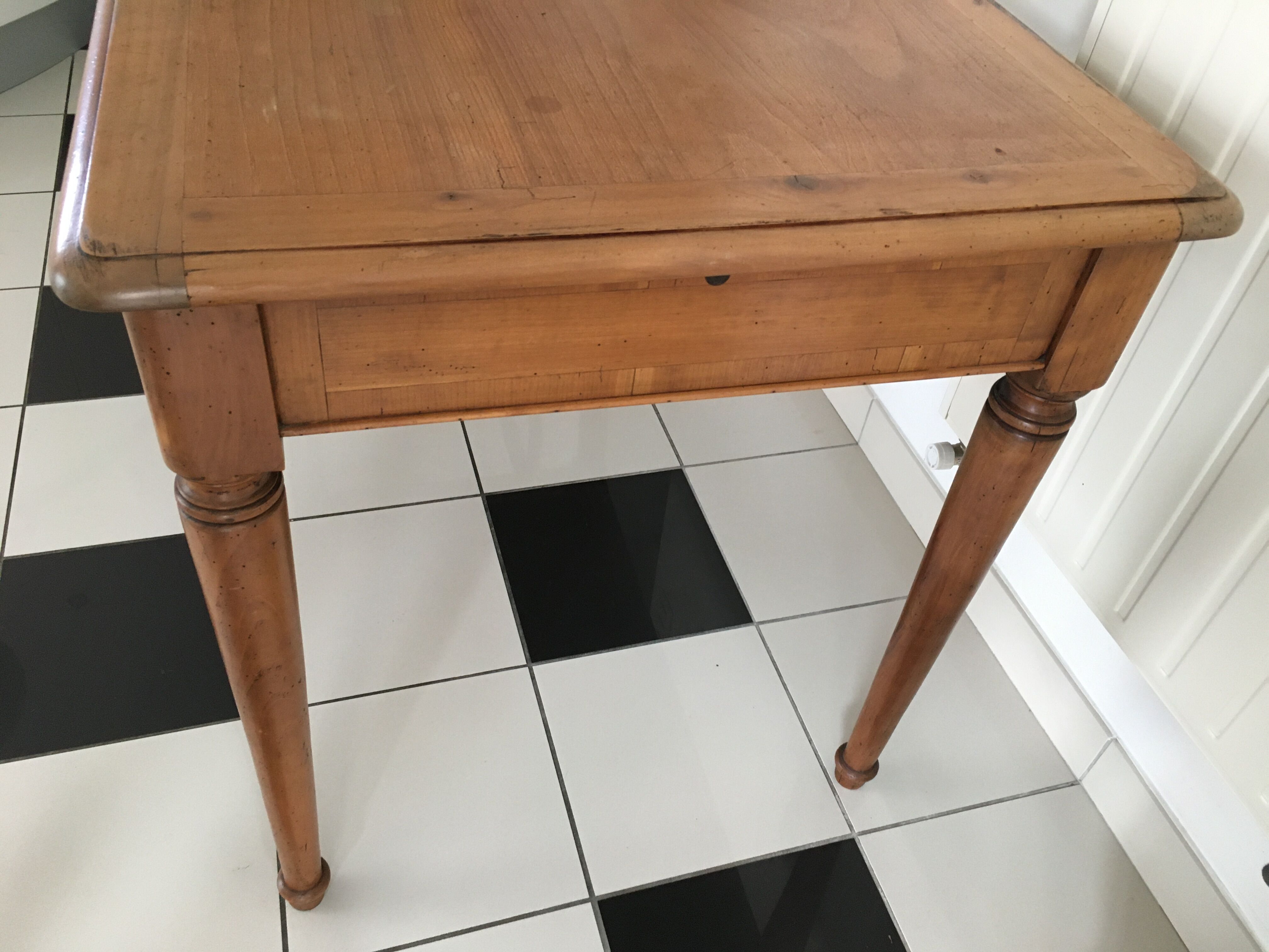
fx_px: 1063
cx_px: 634
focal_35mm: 29
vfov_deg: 48.2
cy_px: 476
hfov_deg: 61.7
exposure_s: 1/33
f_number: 2.2
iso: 160
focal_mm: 4.15
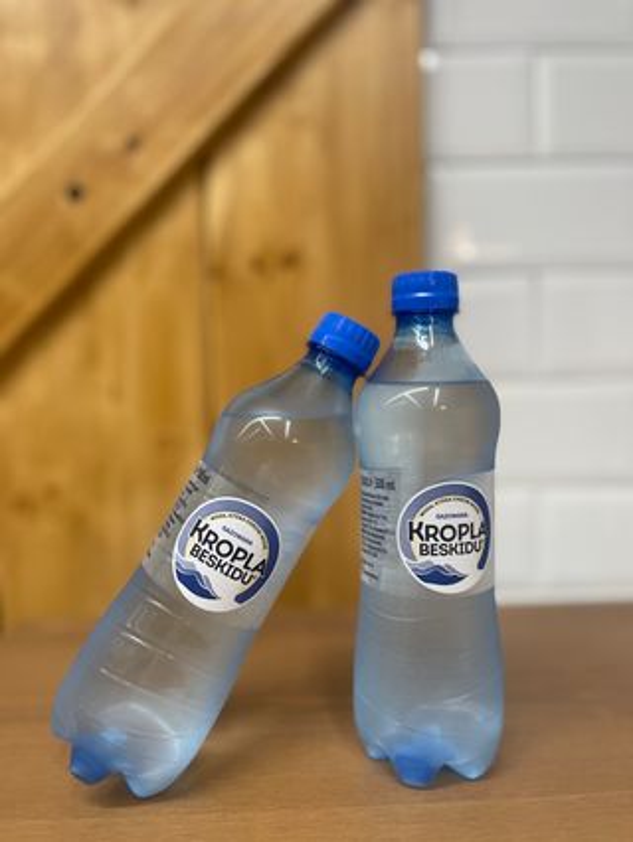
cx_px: 316
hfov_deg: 53.1
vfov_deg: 67.3
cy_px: 421
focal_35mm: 26
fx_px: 633
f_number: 1.6
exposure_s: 1/100
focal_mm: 4.2
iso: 125
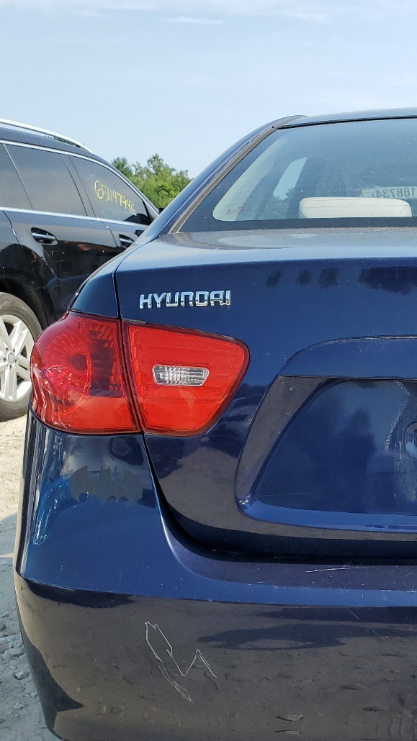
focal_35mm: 44
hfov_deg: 24.7
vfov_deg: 46.2
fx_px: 865
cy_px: 429
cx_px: 491
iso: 50
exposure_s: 1/2000
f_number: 1.5
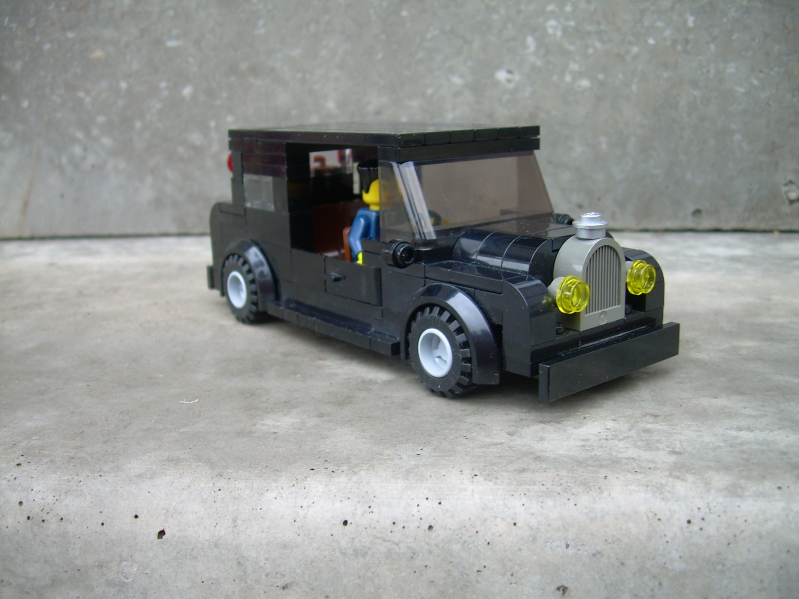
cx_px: 400
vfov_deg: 37.7
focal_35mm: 38
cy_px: 300
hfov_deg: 49.0
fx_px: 877
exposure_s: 1/8.7
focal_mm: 6.3
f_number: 2.8
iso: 50
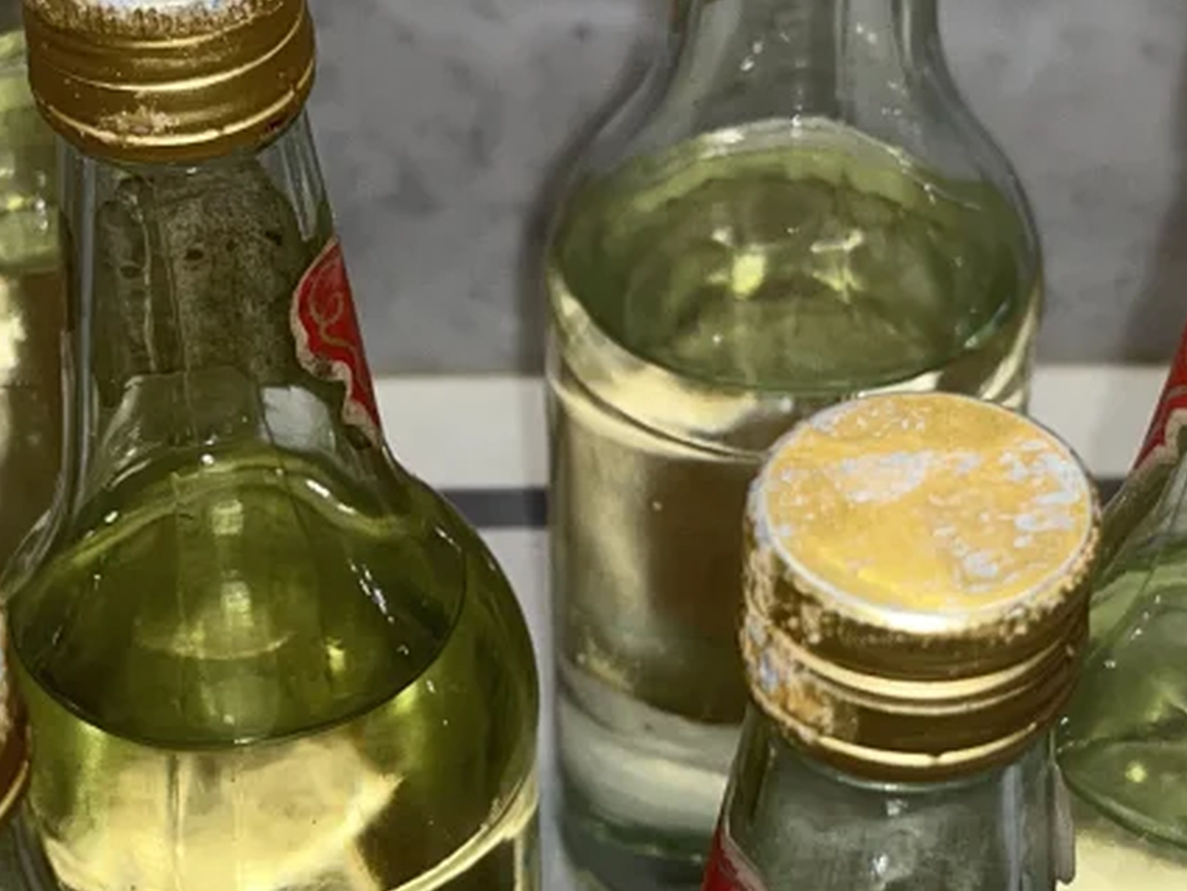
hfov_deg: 22.2
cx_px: 567
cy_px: 704
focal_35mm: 88
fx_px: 3018
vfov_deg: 16.7
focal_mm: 5.1
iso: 32
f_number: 1.6
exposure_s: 1/252
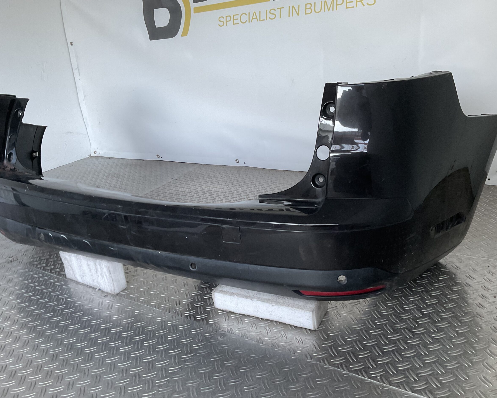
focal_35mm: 31
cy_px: 198
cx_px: 251
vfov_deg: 47.1
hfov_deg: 57.2
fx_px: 456
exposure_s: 1/60
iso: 64
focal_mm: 3
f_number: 1.8
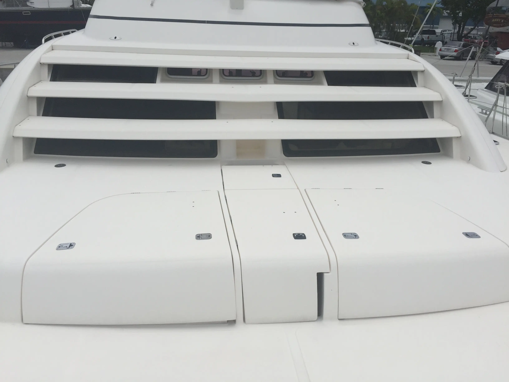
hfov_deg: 61.7
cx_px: 254
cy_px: 191
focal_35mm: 29
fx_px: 426
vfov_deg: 48.2
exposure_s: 1/6623
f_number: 2.2
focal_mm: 4.15
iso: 32
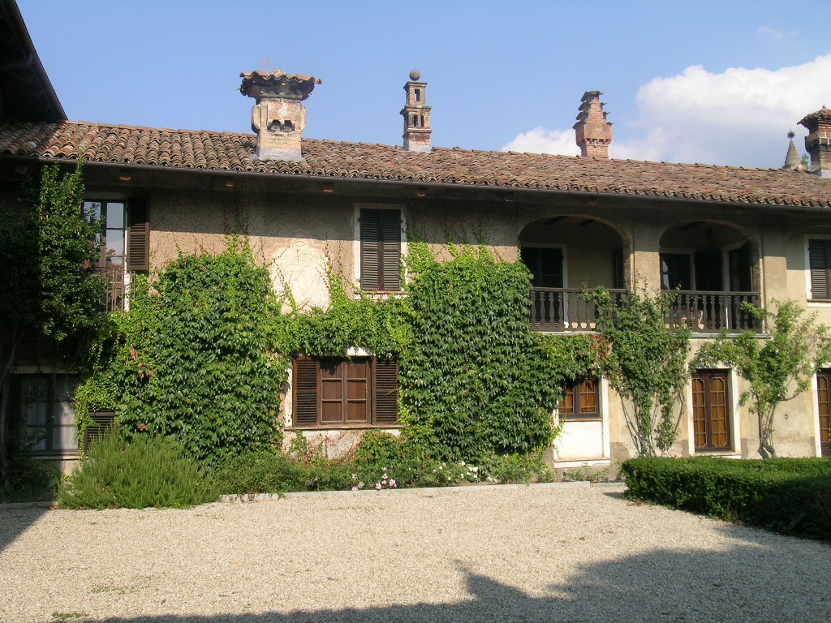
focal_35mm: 42
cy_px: 312
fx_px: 1008
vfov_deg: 34.3
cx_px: 416
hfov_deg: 44.8
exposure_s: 1/201
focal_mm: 8.7
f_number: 7.2
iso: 50
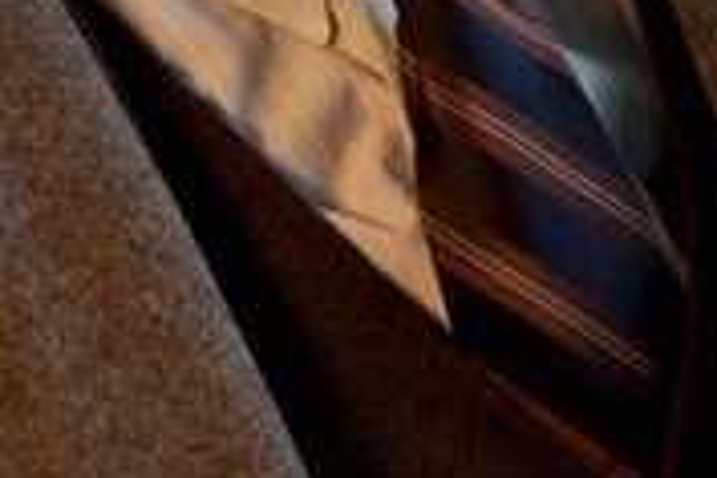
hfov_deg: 4.3
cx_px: -292
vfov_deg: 2.9
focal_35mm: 474
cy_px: -302
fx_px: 9440
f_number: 2.8
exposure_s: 1/400
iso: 640
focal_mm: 105
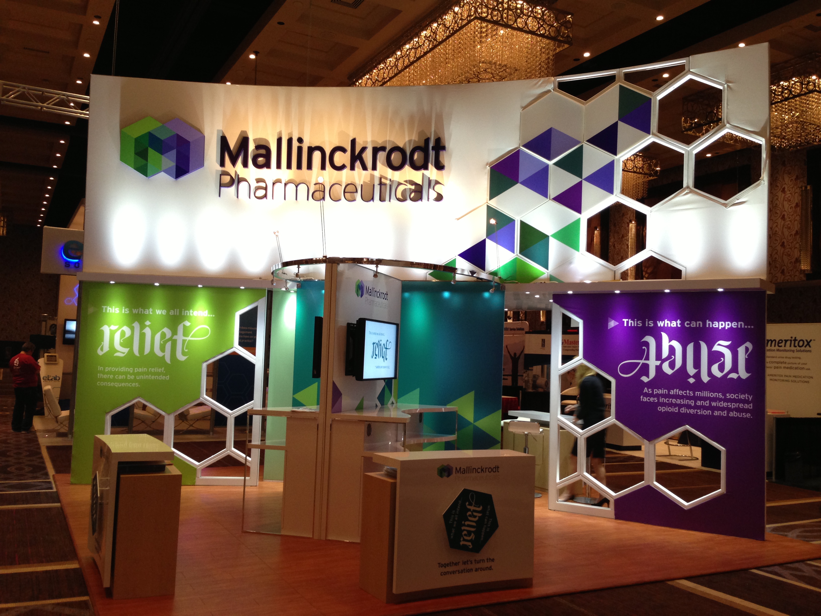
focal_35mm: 33
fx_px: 783
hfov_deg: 55.4
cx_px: 410
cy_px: 308
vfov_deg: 42.9
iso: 100
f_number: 2.4
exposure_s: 1/20
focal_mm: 4.13
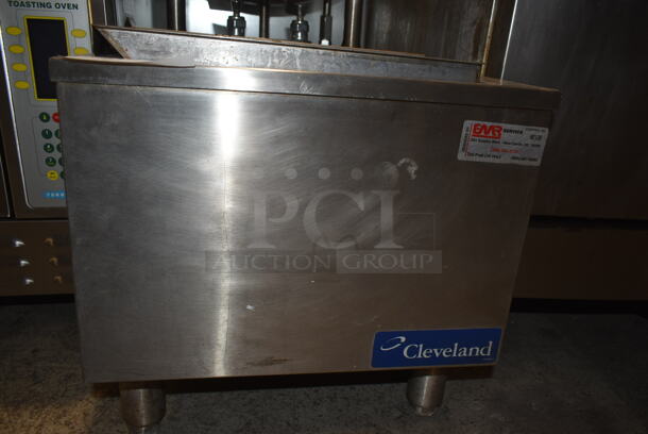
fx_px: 486
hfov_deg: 67.3
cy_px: 217
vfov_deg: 48.0
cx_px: 324
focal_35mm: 27
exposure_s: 1/30
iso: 200
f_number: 5.6
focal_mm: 18
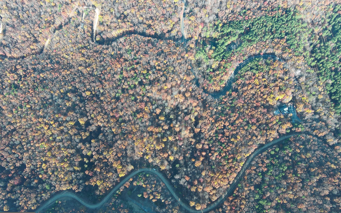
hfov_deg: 62.9
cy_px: 109
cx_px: 171
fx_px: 279
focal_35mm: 30
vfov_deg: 41.8
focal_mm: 10.57
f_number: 2.8
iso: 100
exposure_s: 1/198
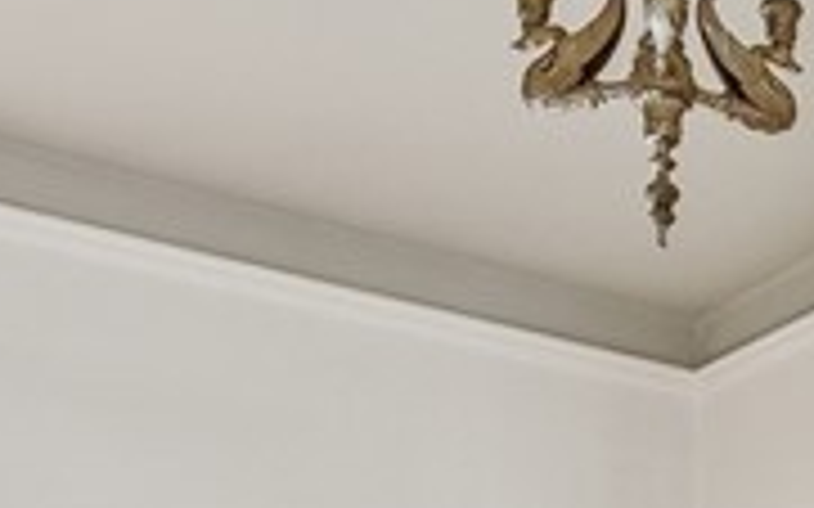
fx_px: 2173
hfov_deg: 19.5
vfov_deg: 11.5
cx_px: 1073
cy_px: 1124
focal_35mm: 98
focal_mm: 16
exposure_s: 1/50
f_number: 9
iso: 320
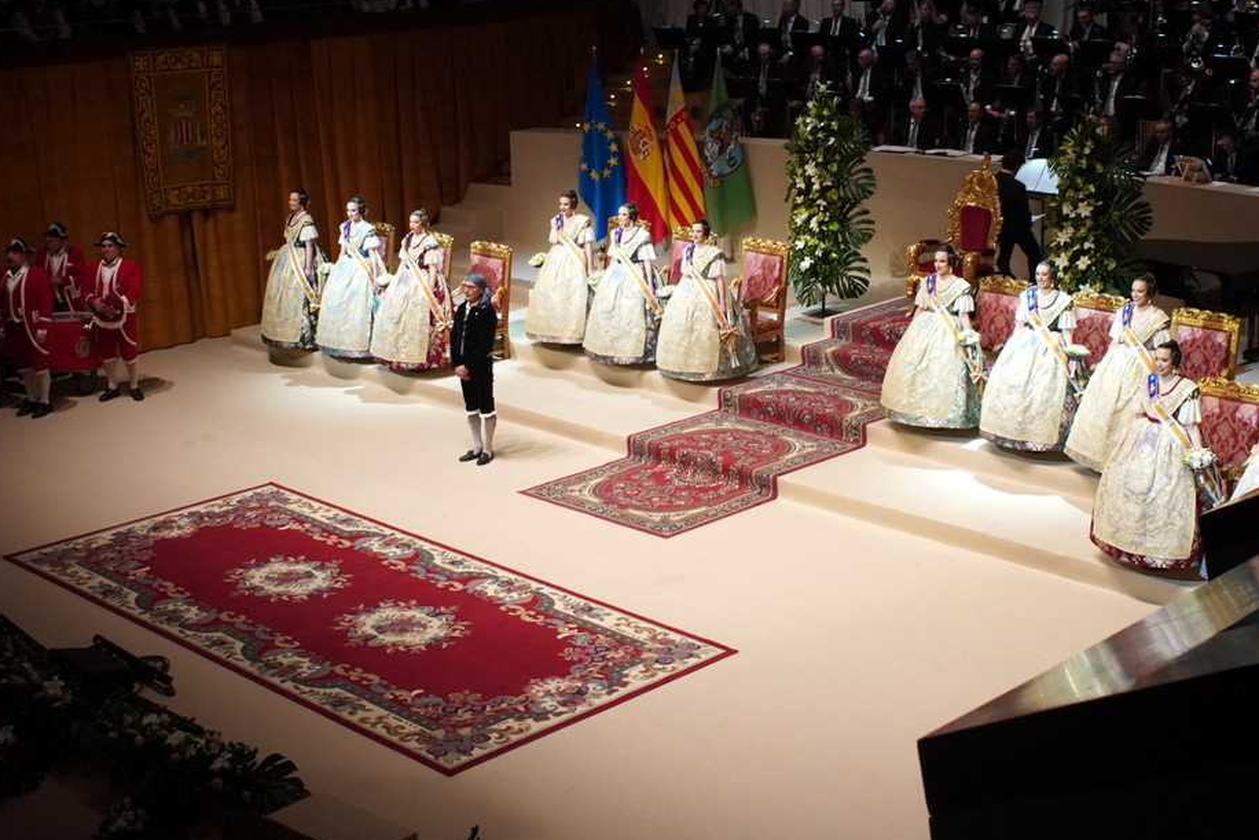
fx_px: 1924
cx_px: 673
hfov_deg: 36.2
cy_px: 298
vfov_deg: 24.5
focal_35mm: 55
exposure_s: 1/60
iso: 2000
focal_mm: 28
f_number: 5.6
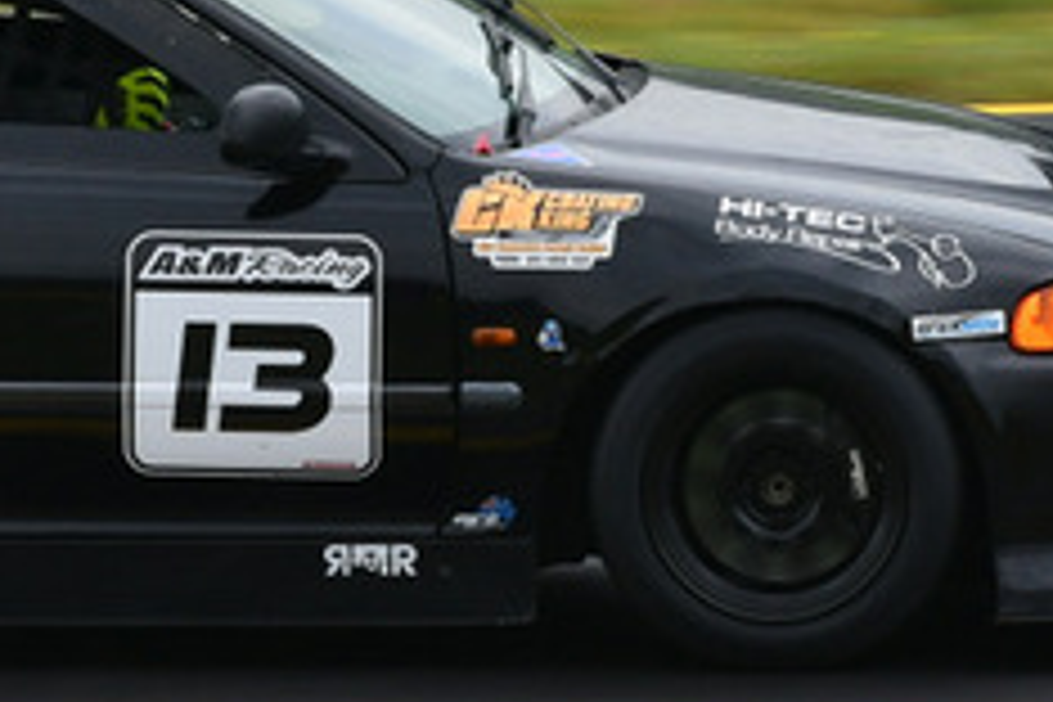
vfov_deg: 1.3
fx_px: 29950
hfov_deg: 2.0
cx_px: -81
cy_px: -45
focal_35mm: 1024
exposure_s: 1/250
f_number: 11
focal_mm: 200
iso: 400
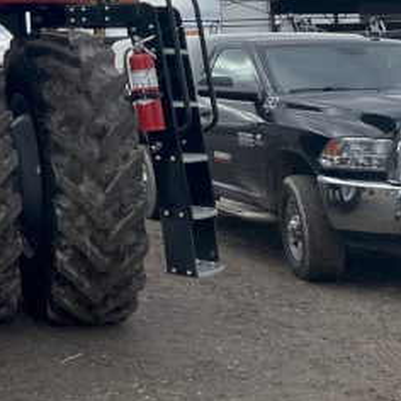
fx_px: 1022
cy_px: -48
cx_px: -275
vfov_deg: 21.0
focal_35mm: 78
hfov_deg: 18.4
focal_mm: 4.2
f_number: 1.6
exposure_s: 1/3040
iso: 32
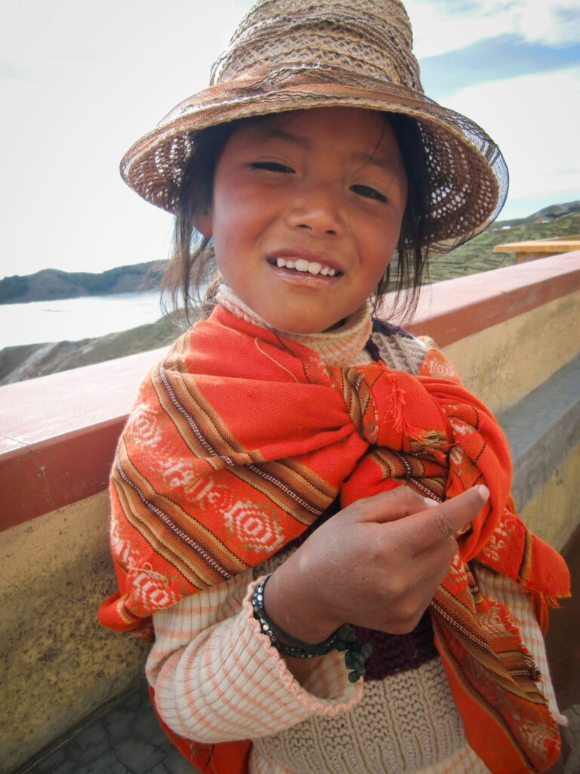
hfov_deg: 56.8
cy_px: 387
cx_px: 290
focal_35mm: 24
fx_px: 536
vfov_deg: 71.6
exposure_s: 1/400
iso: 64
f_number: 3.2
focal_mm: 4.3
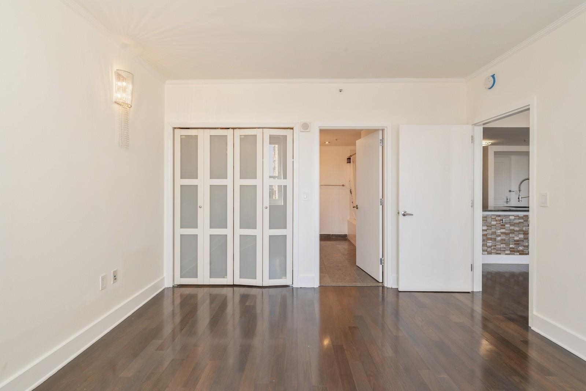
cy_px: 196
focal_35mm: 17
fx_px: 277
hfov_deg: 93.3
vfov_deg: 70.4
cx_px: 293
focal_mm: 17
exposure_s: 1/6
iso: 100
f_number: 11
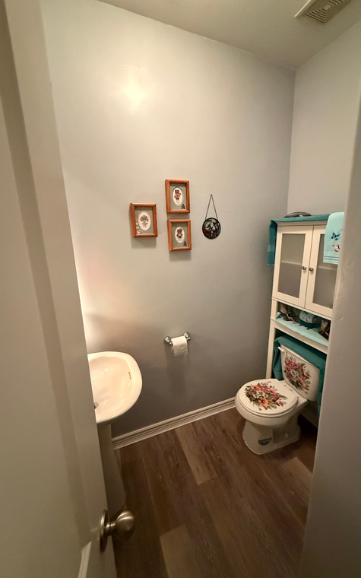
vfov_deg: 101.5
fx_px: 236
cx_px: 195
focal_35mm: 15
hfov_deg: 74.7
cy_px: 289
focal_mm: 2.22
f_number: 2.2
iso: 1250
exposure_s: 1/60
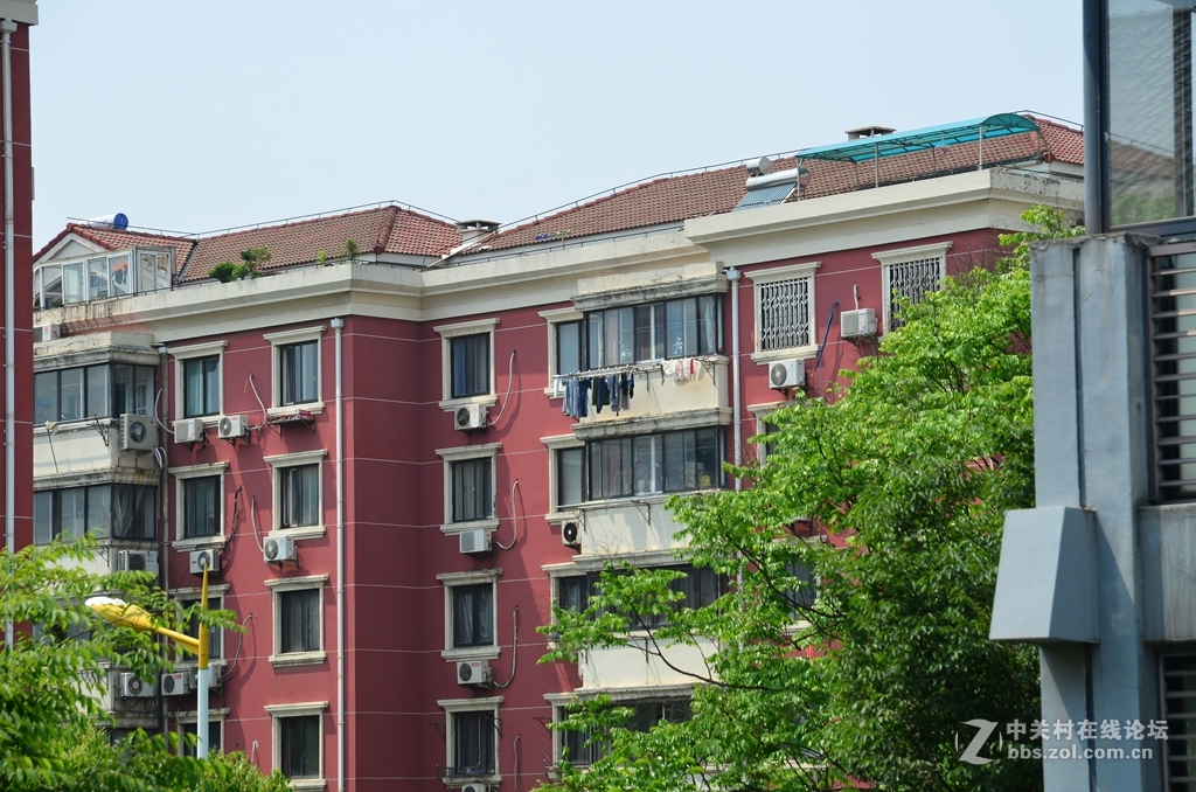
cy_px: 396
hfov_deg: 16.1
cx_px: 598
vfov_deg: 10.7
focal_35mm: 128
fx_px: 4227
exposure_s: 1/500
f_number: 8
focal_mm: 85
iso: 200
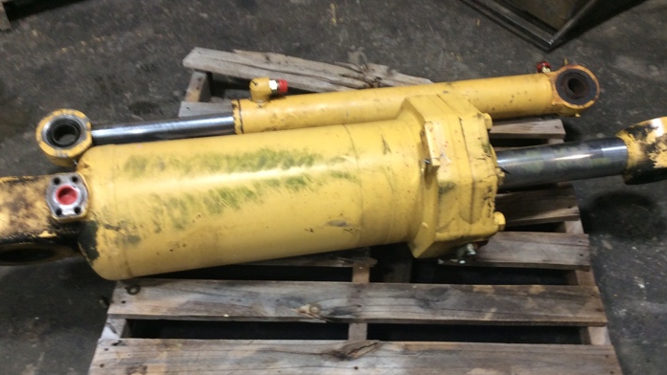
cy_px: 225
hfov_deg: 50.5
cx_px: 346
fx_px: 708
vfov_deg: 29.7
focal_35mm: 40
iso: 64
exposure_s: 1/24
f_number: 2.4
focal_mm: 3.3
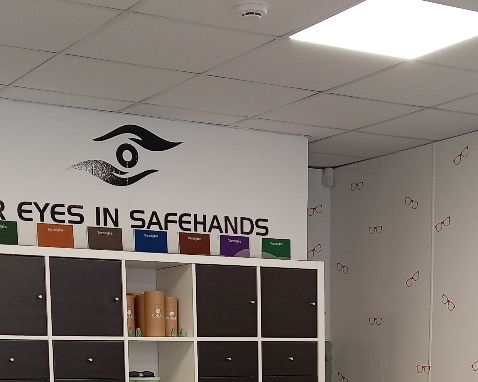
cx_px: 273
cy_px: 501
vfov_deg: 19.1
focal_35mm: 74
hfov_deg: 25.7
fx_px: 1047
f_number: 1.8
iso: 299
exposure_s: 1/25
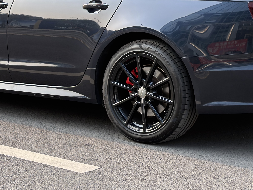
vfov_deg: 15.1
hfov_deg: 20.2
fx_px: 709
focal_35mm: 97
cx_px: 129
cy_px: 16
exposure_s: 1/403
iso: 64
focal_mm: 6.76
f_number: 1.78
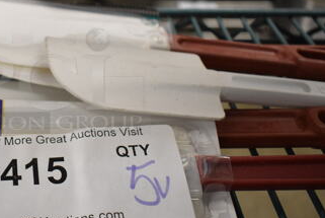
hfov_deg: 33.3
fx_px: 515
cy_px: 80
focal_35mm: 57
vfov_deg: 23.8
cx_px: 38
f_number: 4
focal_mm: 20
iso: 1000
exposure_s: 1/60
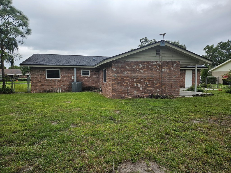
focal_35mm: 23
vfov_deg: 58.9
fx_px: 153
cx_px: 116
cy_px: 86
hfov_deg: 73.9
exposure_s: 1/1258
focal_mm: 5.4
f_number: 1.8
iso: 40
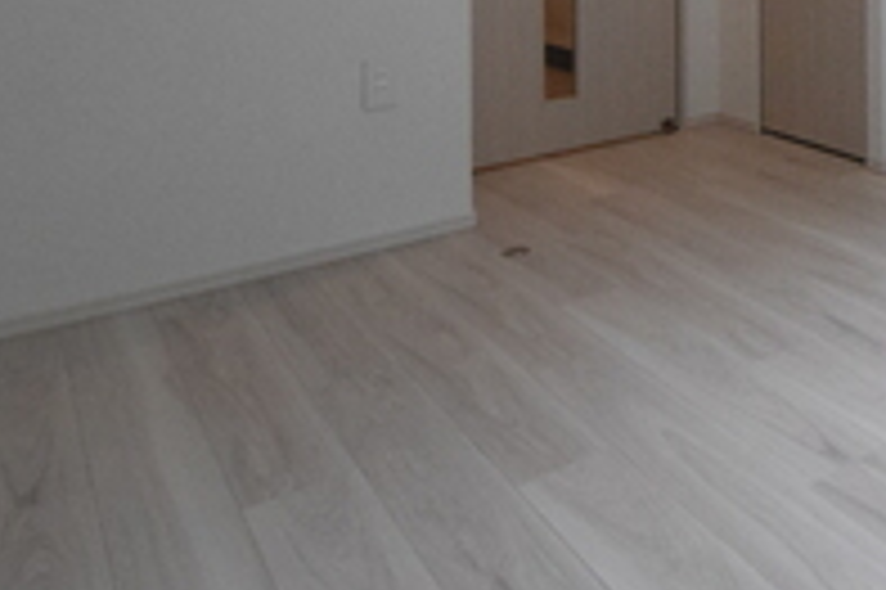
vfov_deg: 29.3
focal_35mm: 39
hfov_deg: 39.5
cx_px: 998
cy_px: -124
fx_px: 959
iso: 3200
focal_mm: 8
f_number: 9
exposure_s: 1/320
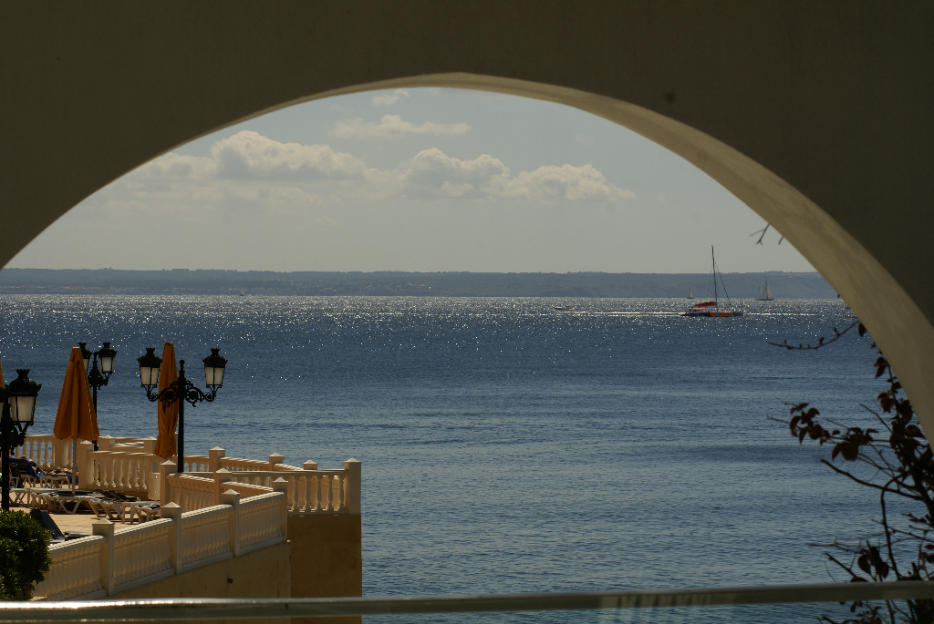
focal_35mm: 128
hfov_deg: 16.1
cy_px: 312
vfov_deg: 10.8
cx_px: 467
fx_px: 3311
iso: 100
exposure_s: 1/320
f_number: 11
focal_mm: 85
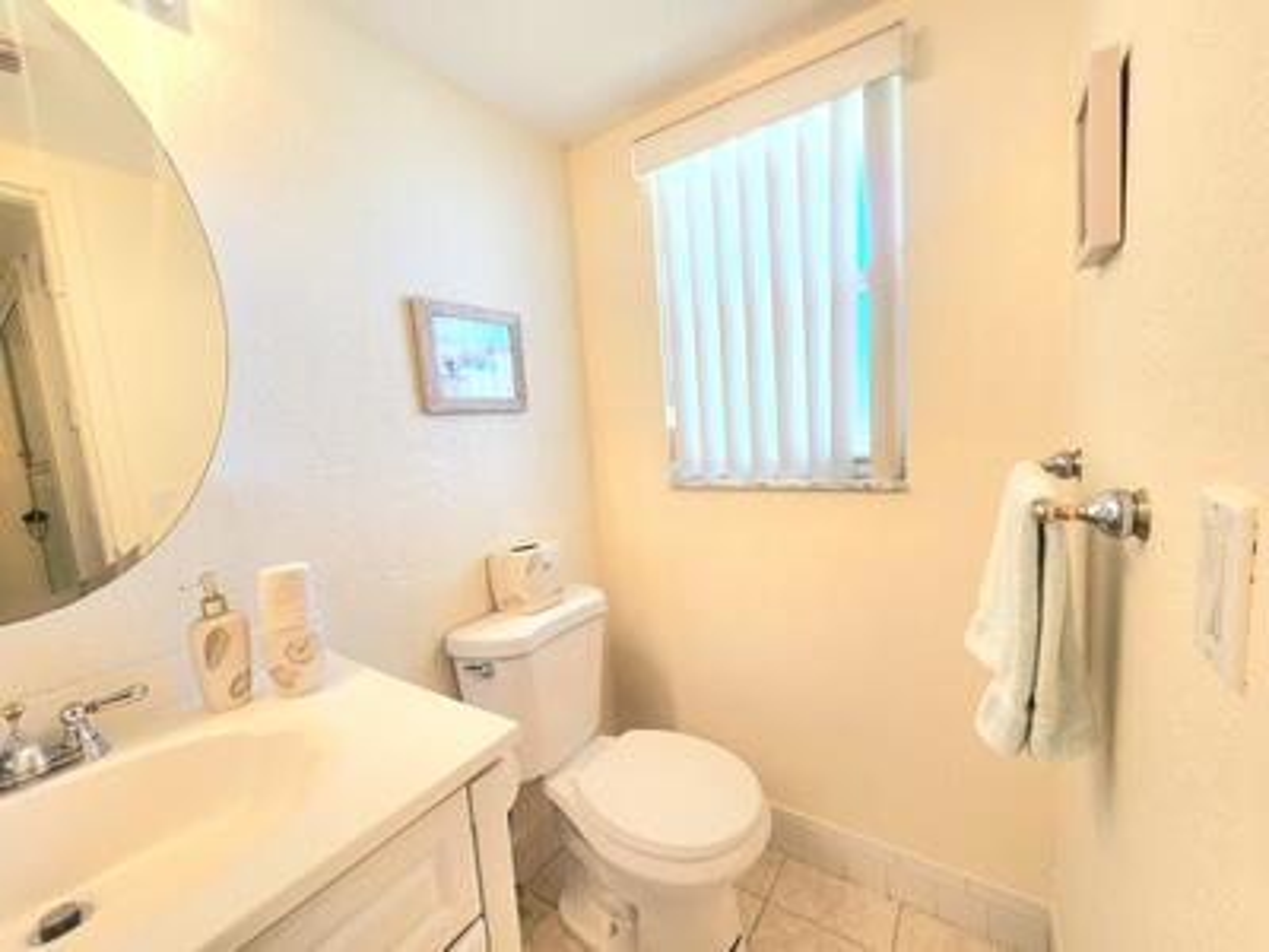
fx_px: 477
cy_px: 476
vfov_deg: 89.9
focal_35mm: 13
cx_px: 634
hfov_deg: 106.2
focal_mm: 2.2
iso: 100
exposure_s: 1/120
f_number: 2.2
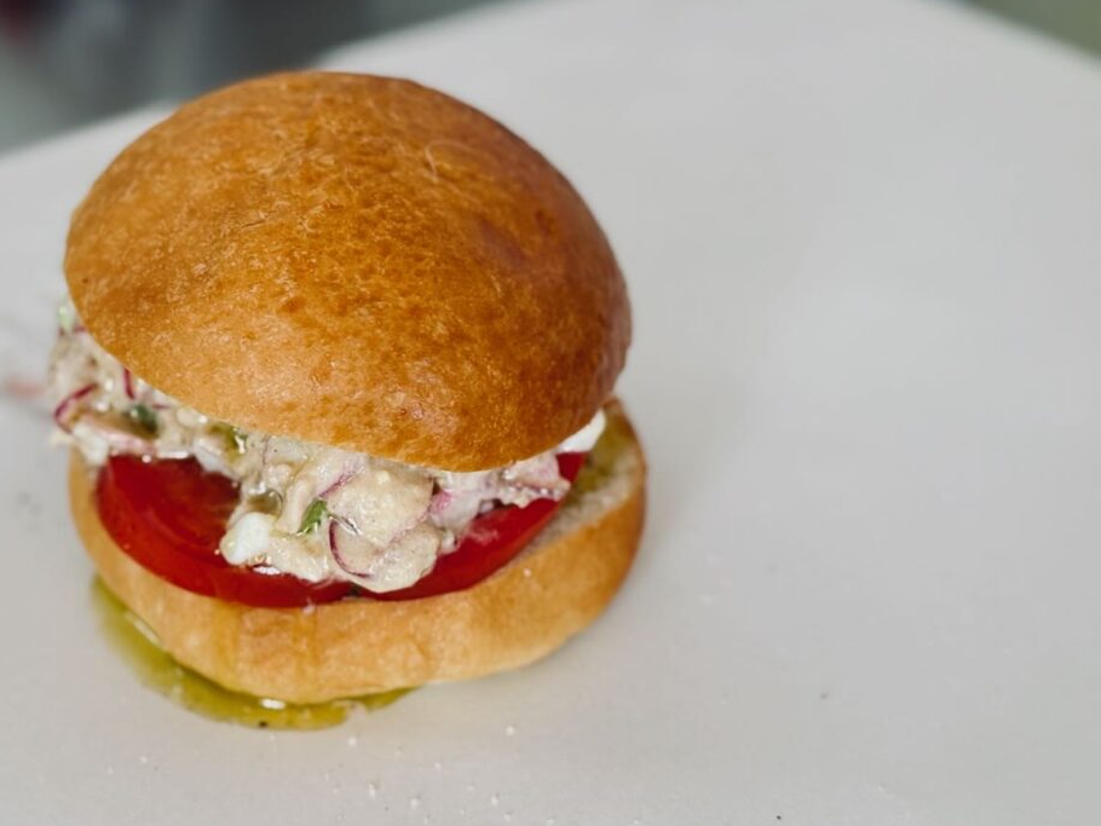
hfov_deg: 35.5
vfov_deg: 27.0
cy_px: 433
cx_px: 501
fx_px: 1718
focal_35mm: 54
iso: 64
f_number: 1.78
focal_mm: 6.76
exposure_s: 1/121
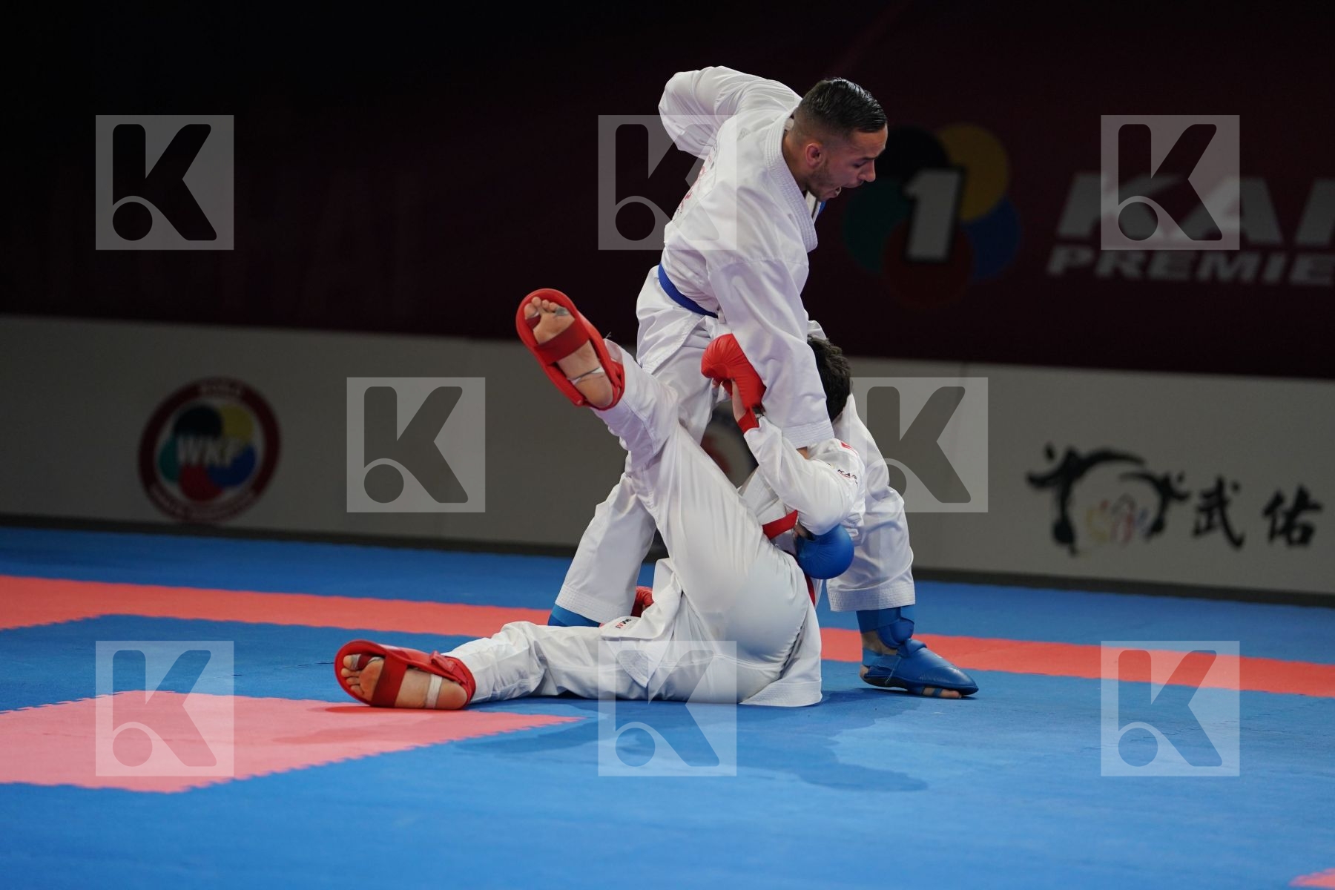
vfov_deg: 7.5
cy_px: 445
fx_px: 6749
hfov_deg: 11.3
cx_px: 668
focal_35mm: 182
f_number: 2.8
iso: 1250
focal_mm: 182
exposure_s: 1/1000
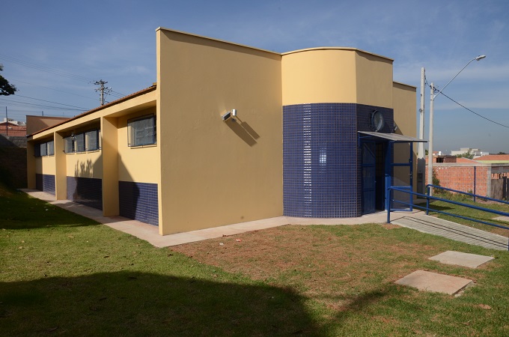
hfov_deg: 67.5
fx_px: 381
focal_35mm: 27
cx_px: 254
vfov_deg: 47.7
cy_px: 168
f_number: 20
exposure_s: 1/250
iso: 400
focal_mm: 18
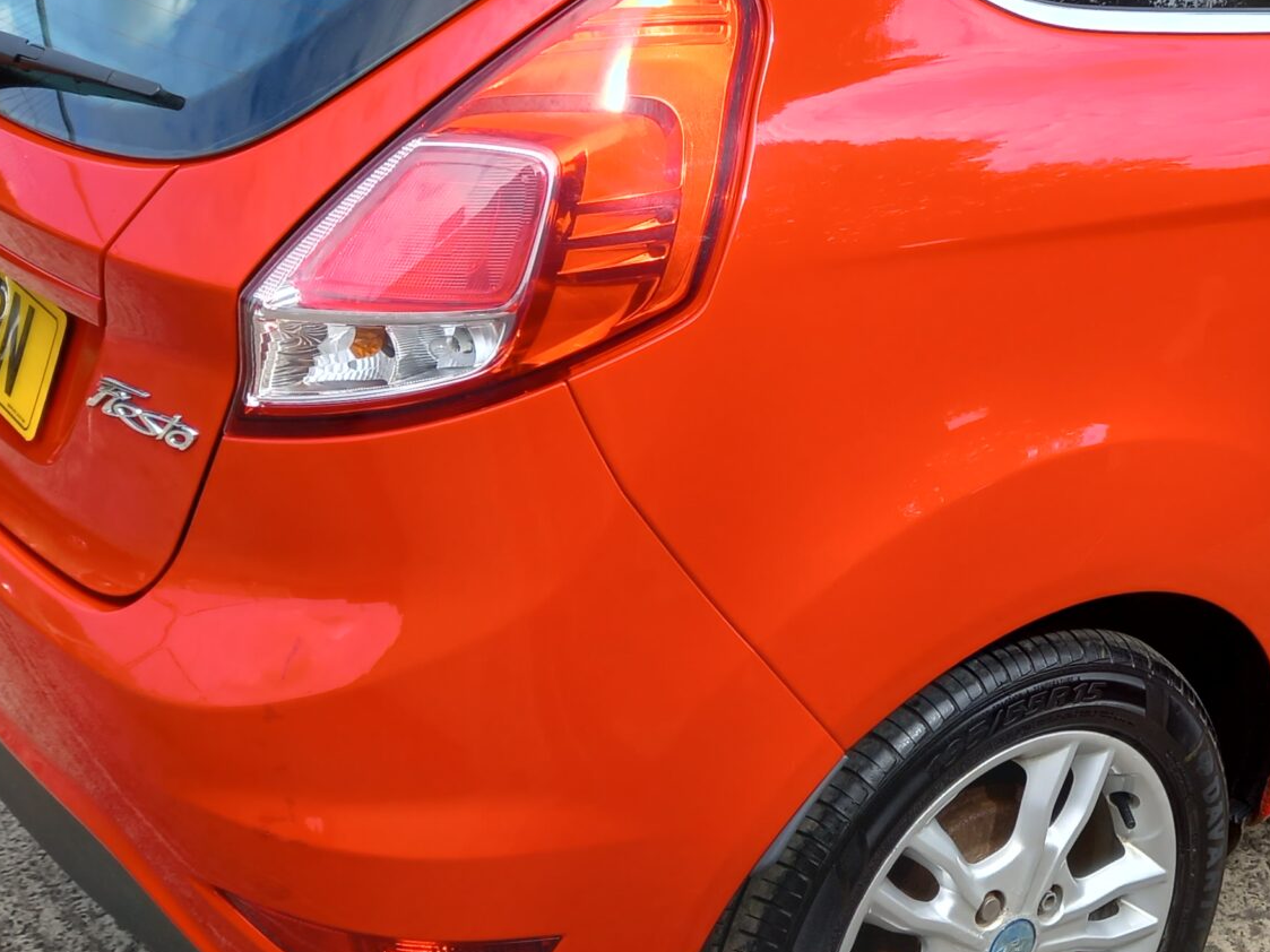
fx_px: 2091
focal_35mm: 57
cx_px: 1095
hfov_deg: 32.4
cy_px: 254
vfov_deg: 25.4
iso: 25
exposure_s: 1/317
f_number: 2
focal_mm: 4.6
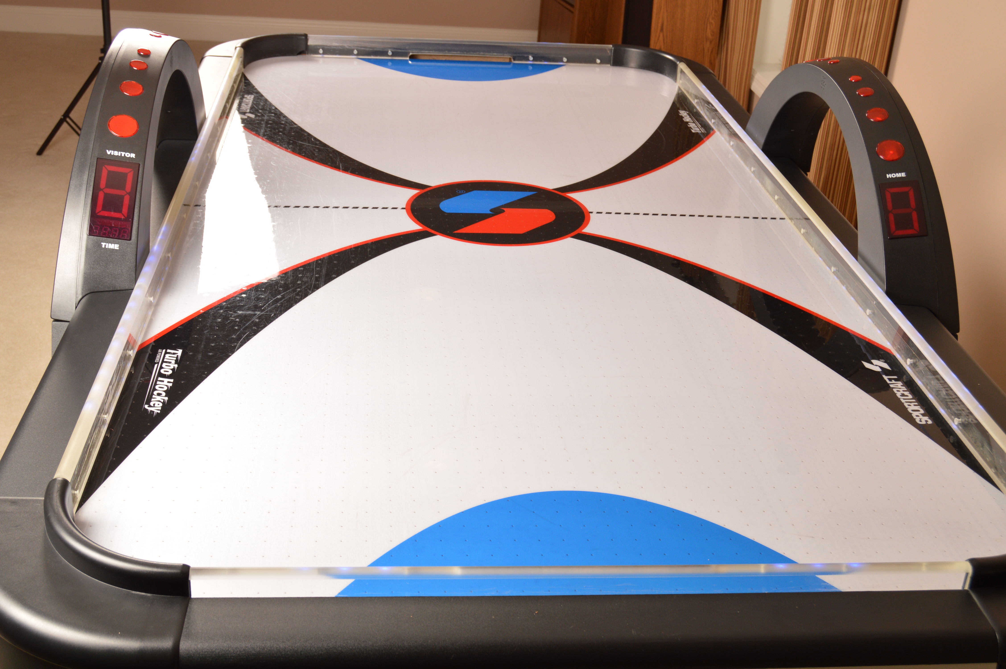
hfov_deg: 43.6
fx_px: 1256
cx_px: 503
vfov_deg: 29.8
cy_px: 334
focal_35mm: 45
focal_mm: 30
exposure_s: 1/160
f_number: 6.3
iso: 200
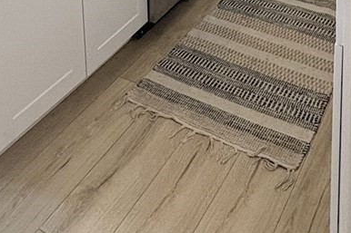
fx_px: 565
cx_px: 128
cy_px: -194
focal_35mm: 58
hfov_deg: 34.3
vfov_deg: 18.2
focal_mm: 2.22
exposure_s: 1/120
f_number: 2.2
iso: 250
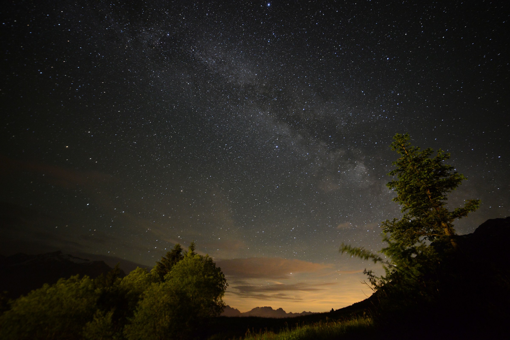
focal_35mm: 14
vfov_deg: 81.2
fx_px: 198
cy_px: 170
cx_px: 255
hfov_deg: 104.2
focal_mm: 14
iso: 3200
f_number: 3.2
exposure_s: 30
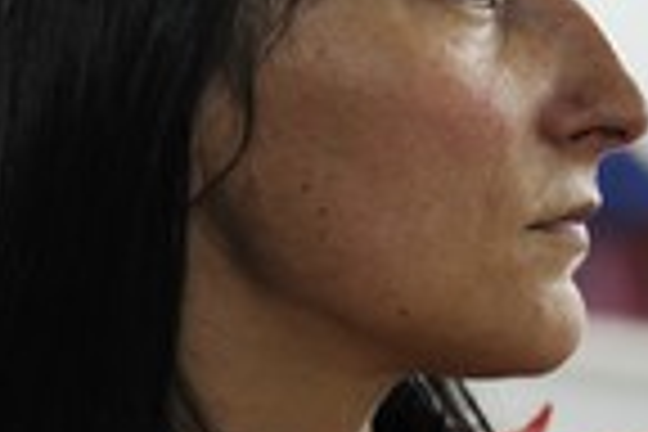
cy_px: 45
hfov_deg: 10.6
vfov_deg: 7.1
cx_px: 670
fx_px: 3474
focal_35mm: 193
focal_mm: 66
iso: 800
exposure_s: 1/30
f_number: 3.2
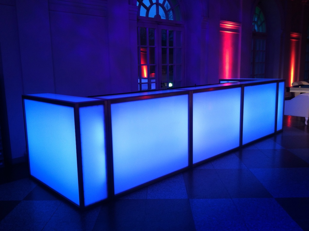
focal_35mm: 35
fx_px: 312
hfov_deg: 52.7
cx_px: 154
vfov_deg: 40.6
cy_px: 116
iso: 100
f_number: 2.8
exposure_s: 1/15
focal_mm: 3.85
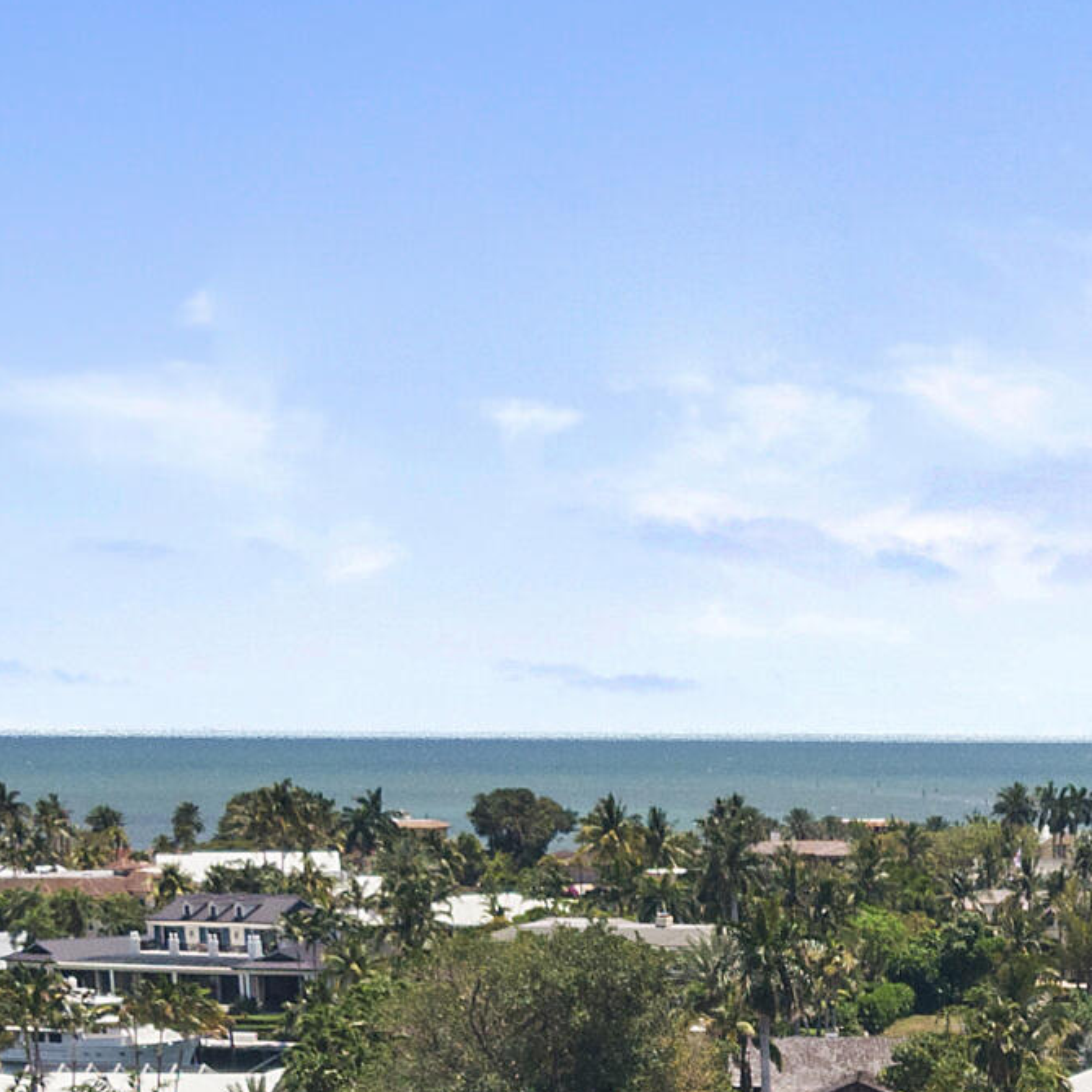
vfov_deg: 16.6
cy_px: 1654
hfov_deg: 17.7
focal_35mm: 95
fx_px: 3391
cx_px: 1190
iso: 100
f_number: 2.8
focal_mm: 4.39
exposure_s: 1/1600
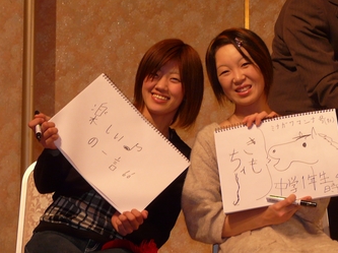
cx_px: 181
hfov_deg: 17.6
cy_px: 113
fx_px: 1092
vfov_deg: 13.2
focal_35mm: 112
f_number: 3.2
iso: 100
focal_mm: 10
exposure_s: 1/50
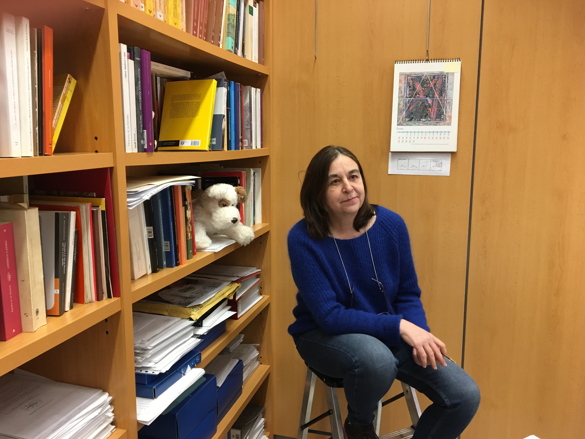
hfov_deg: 61.7
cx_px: 292
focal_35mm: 29
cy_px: 220
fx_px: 490
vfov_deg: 48.2
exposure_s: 1/33
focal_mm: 4.15
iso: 125
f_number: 2.2
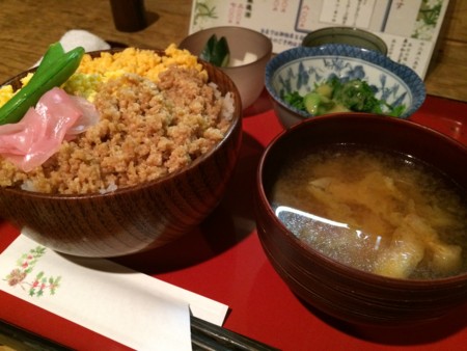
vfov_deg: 48.3
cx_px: 234
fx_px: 391
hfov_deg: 61.6
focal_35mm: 29
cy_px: 176
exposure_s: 1/15
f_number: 2.2
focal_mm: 4.15
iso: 320
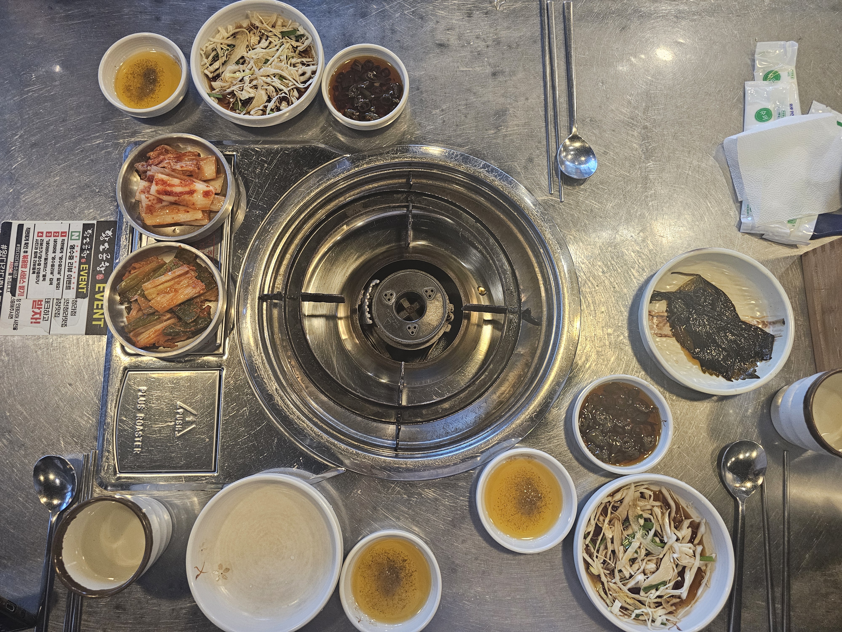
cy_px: 316
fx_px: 559
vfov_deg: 58.9
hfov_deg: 73.9
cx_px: 421
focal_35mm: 23
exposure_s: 1/120
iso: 500
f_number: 1.7
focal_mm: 6.3
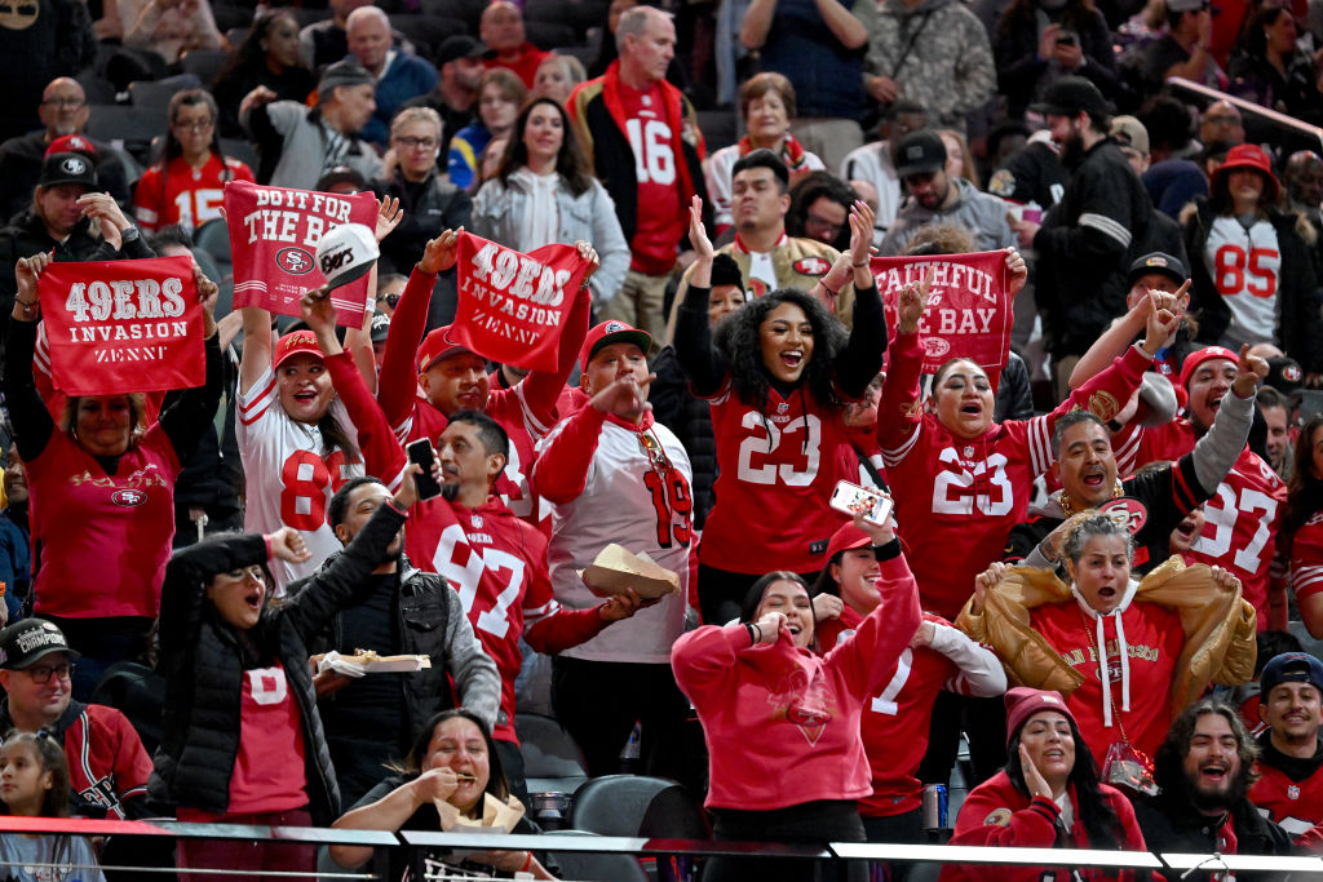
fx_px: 9923
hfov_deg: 7.6
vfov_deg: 5.1
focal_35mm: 270
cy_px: 441
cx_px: 662
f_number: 5
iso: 8000
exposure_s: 1/160
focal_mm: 270
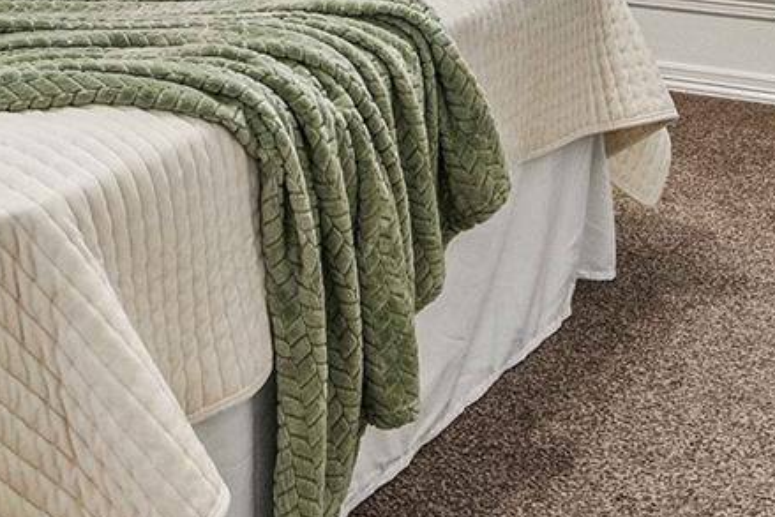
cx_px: 178
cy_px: -190
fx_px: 1507
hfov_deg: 28.3
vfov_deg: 18.0
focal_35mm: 70
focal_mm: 15
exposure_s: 1/8
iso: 250
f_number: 7.1
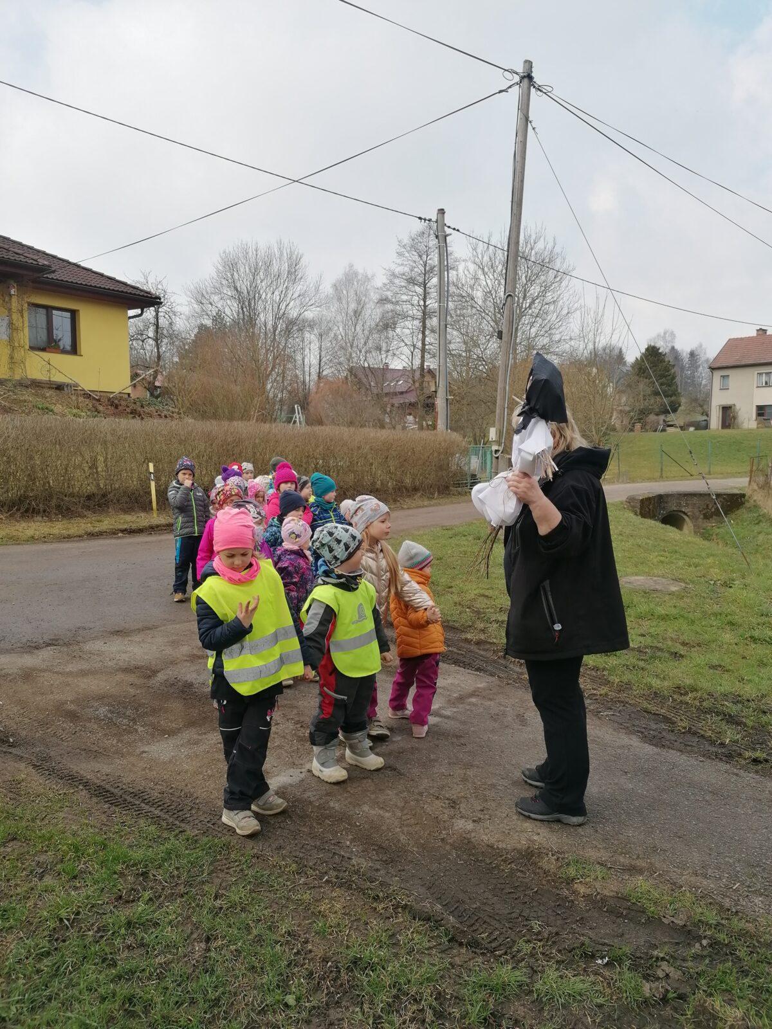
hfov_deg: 51.4
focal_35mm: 27
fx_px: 803
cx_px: 386
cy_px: 514
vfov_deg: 65.3
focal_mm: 4.75
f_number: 1.8
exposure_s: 1/443
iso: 50
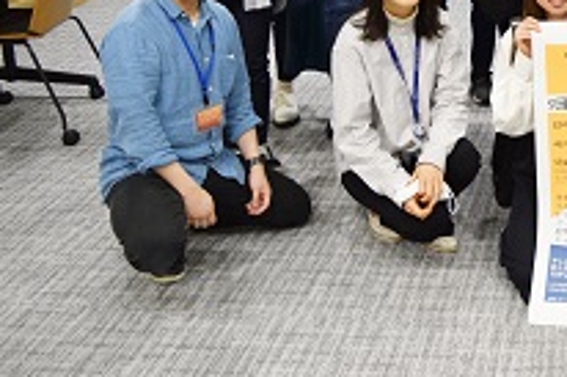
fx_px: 928
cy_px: -22
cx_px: 614
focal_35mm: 59
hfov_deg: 30.6
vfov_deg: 21.9
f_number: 4
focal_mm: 18
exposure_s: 1/60
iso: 560
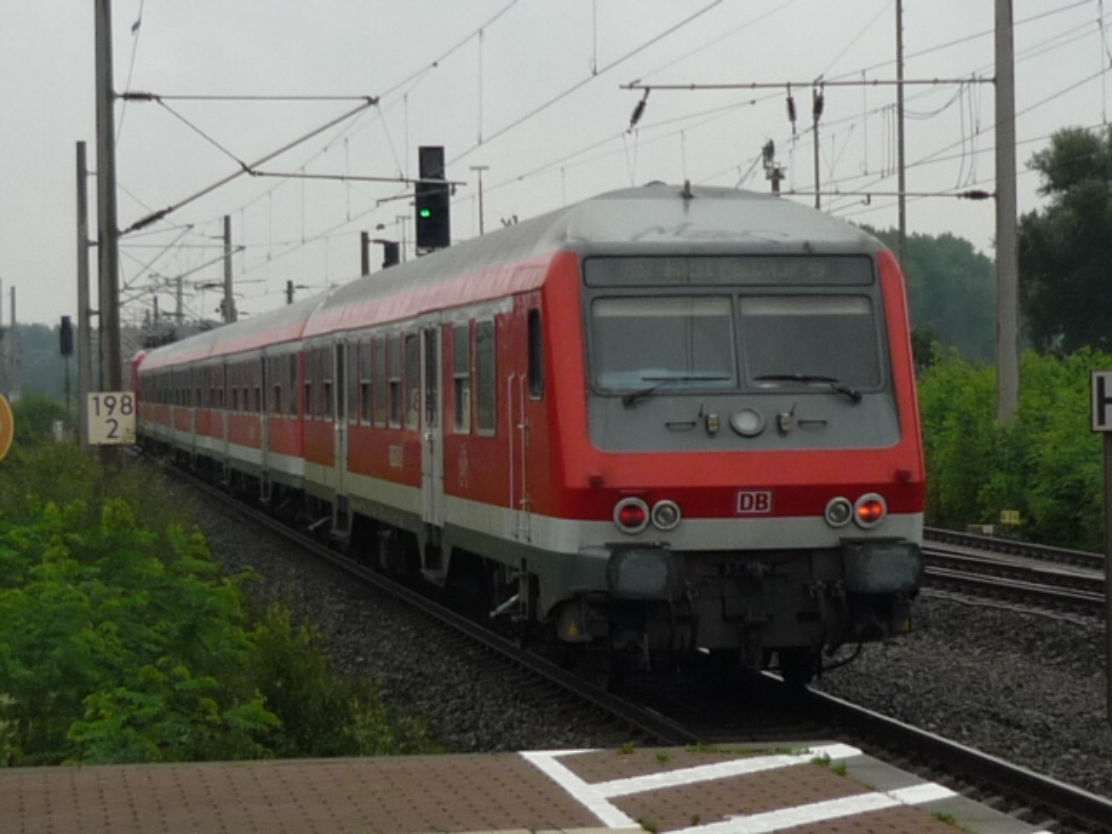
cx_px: 556
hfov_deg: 55.4
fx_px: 1060
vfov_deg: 42.9
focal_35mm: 33
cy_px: 417
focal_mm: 5.5
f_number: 2.8
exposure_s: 1/640
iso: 100
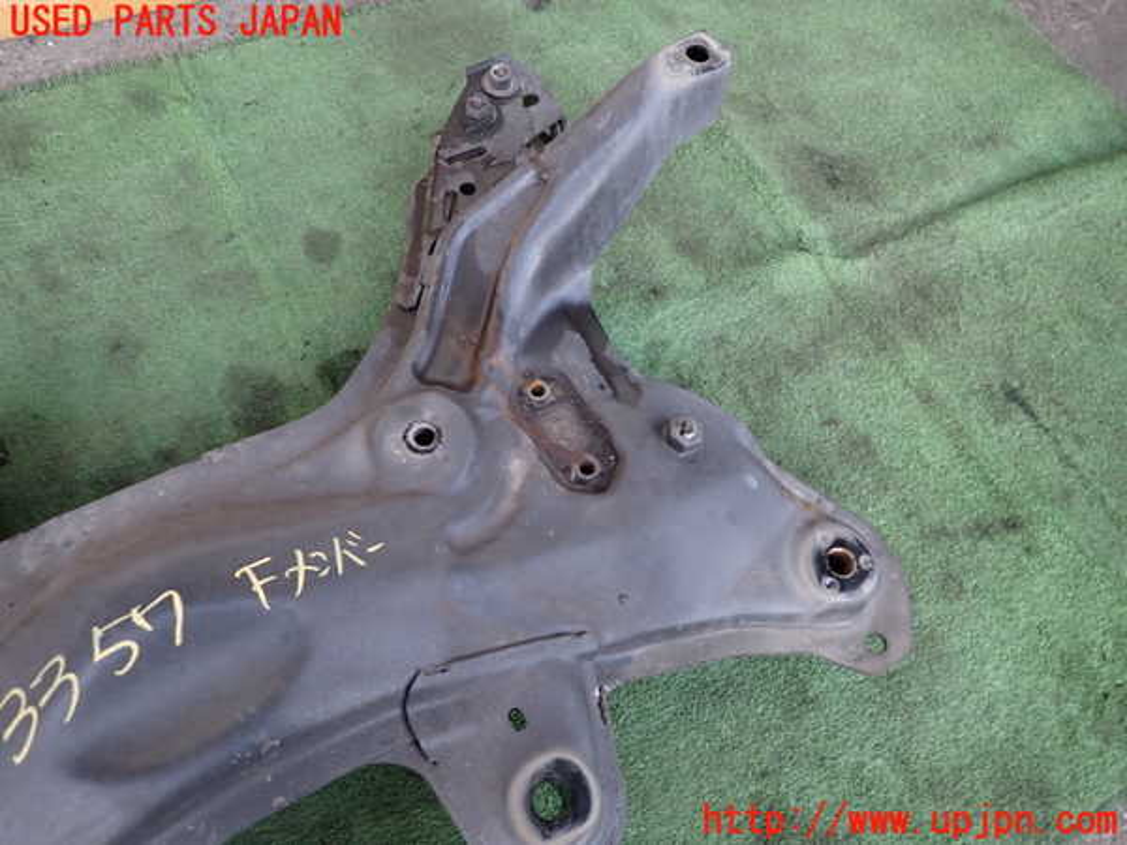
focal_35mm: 25
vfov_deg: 54.9
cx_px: 564
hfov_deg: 69.4
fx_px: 814
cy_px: 422
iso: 200
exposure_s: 1/50
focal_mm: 4.5
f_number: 2
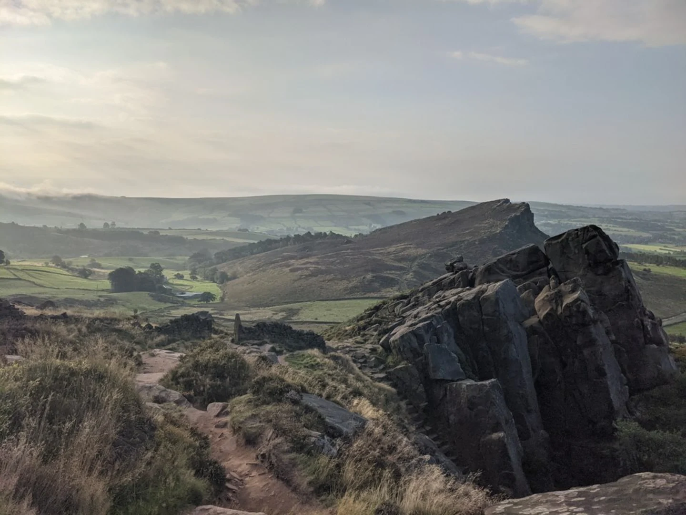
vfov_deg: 51.4
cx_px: 343
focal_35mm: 27
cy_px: 258
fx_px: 535
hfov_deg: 65.3
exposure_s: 1/7812
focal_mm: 4.38
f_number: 1.73
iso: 72
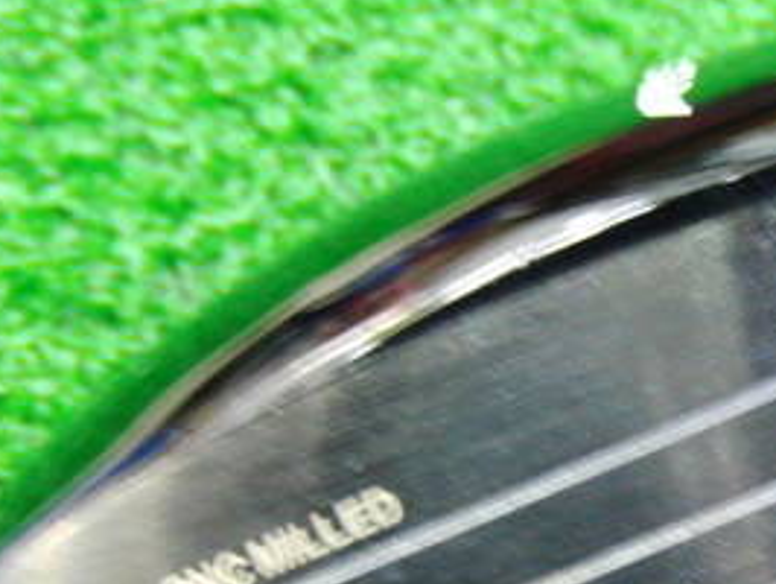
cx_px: 820
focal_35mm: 89
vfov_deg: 16.5
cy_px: 453
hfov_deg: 21.1
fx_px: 1997
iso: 400
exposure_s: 1/6
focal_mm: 6.42
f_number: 3.6
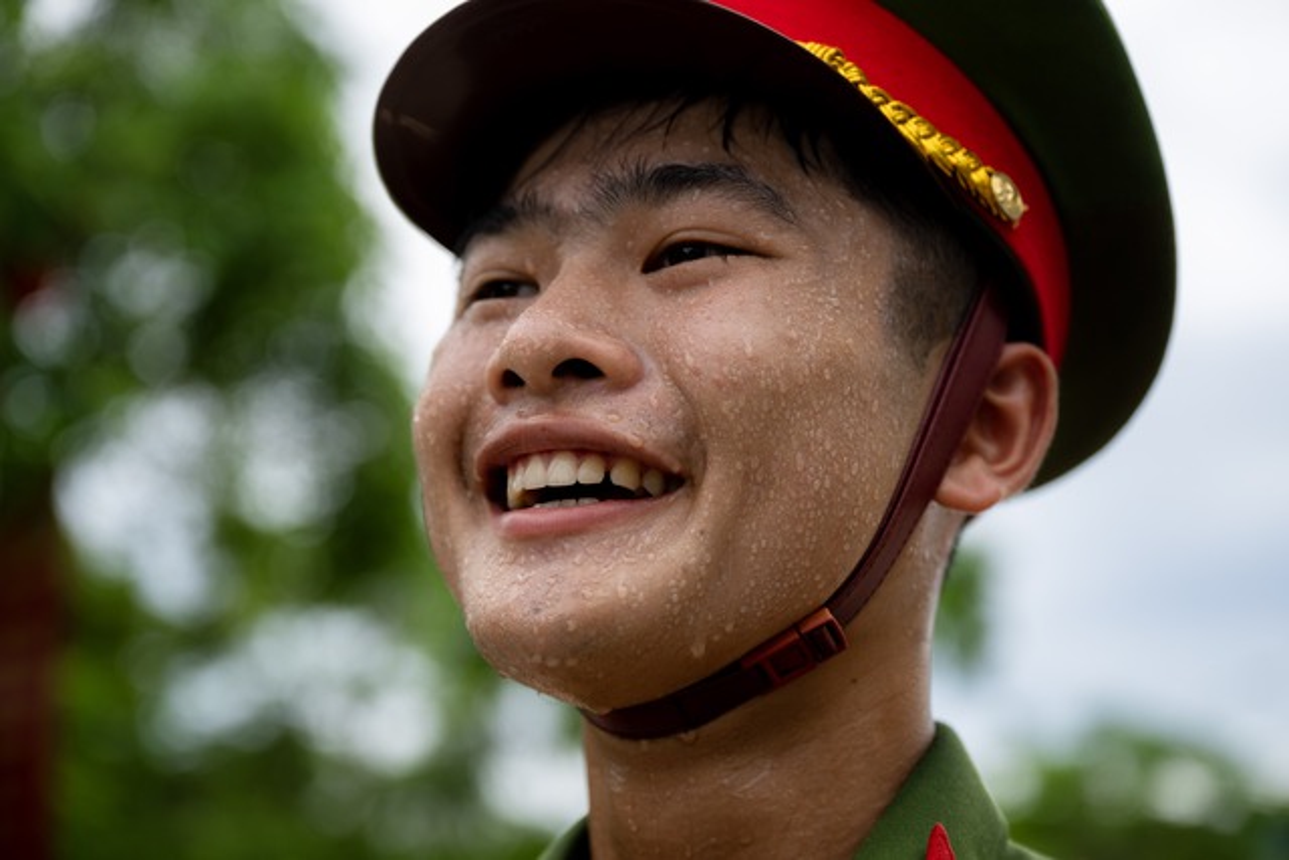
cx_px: 644
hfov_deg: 31.4
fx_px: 2292
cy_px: 430
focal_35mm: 64
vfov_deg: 21.3
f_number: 3.5
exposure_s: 1/800
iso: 200
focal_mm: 64
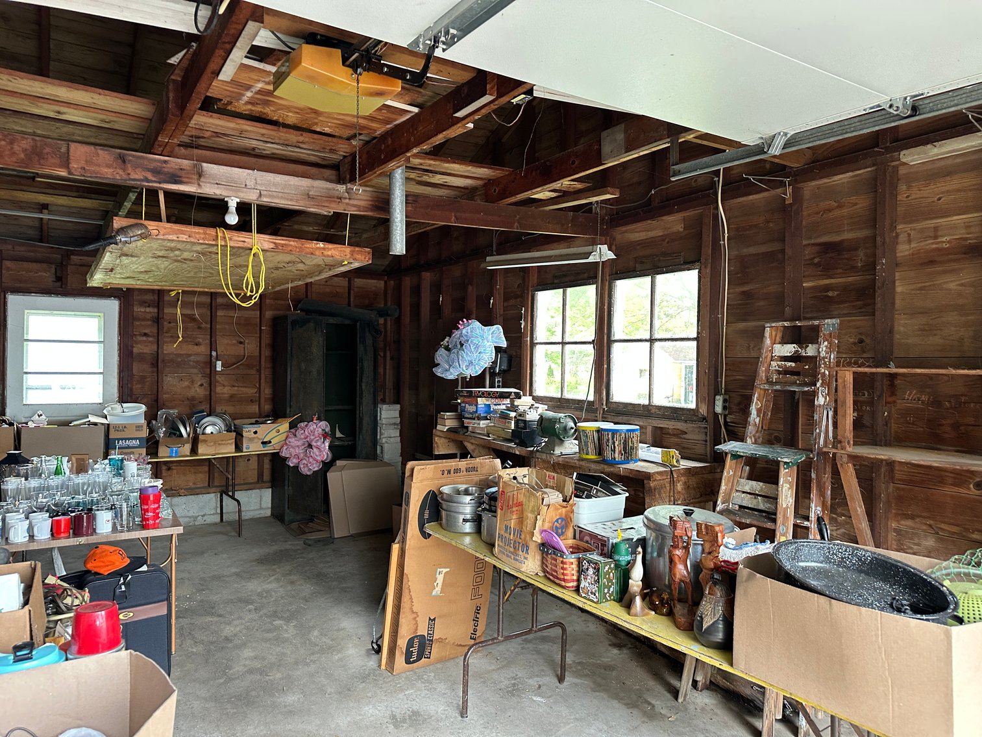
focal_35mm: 24
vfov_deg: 56.8
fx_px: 681
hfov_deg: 71.6
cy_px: 368
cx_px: 491
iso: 250
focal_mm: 6.86
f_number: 1.78
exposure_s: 1/60
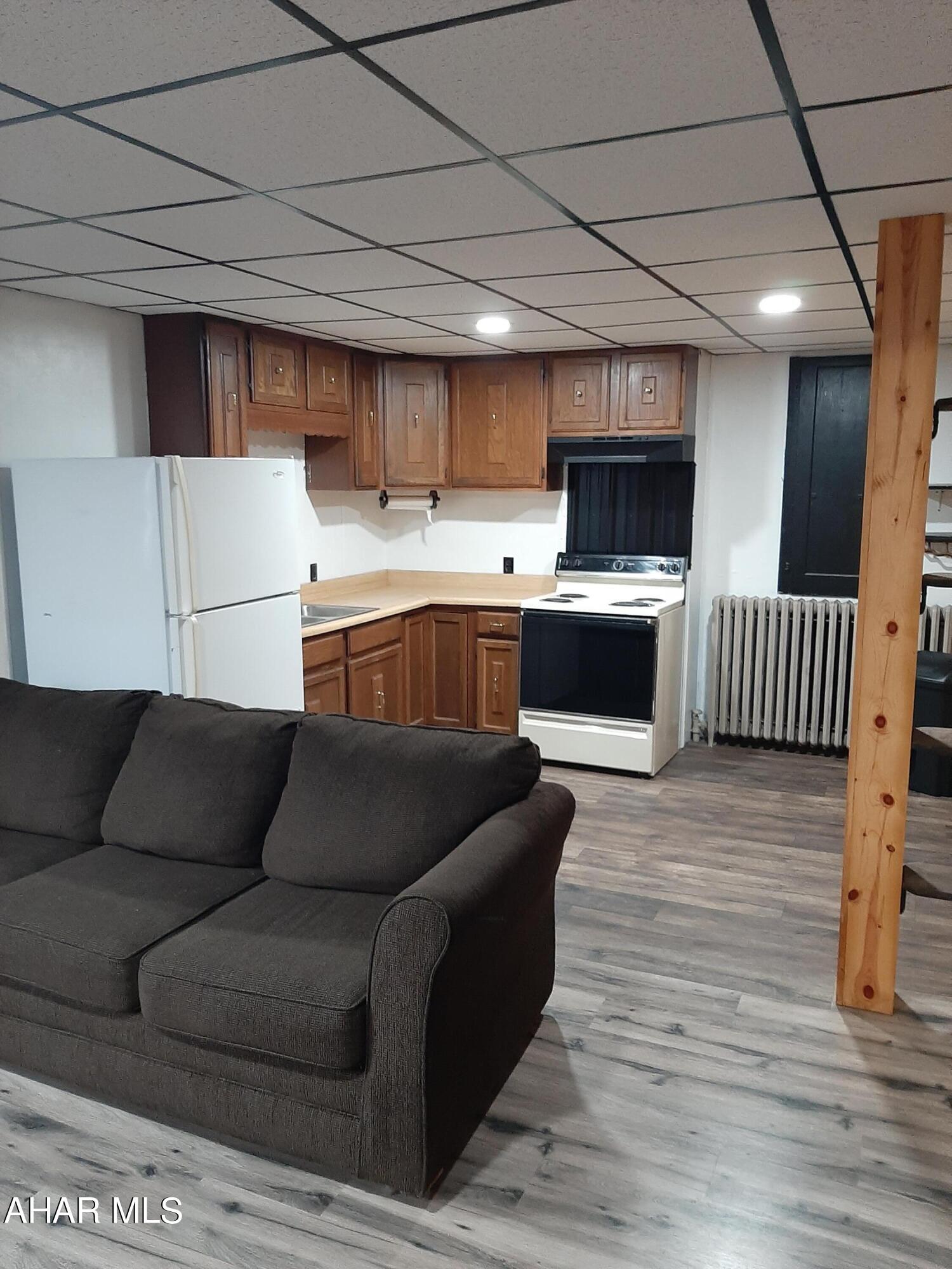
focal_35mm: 26
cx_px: 476
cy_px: 634
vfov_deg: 67.3
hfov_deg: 53.1
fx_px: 953
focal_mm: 3.93
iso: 200
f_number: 1.7
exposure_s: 1/24
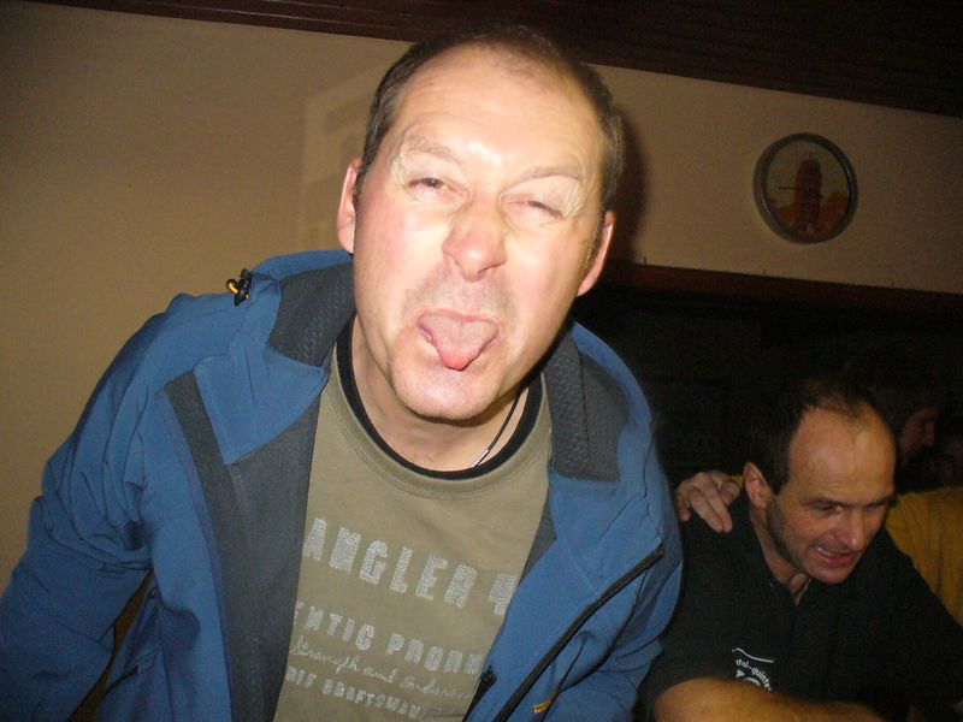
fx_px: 1029
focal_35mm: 37
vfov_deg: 38.7
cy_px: 361
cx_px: 482
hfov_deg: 50.1
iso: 400
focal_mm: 6.1
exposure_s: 1/60
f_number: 2.8
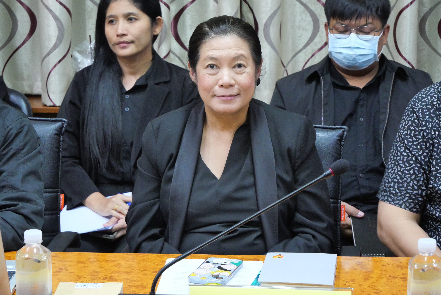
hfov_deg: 20.2
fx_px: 1238
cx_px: 220
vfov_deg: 13.6
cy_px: 148
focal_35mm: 101
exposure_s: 1/20
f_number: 5.6
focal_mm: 49
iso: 3200
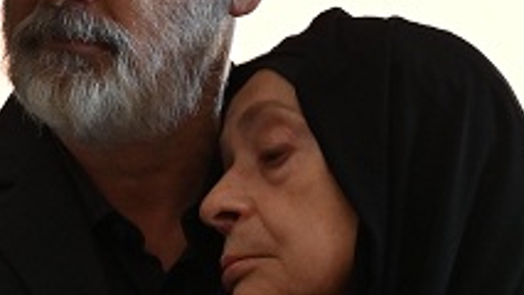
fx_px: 6005
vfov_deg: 2.8
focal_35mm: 432
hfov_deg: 5.0
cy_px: 202
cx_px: -30
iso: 1600
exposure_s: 1/200
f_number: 4
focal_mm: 110
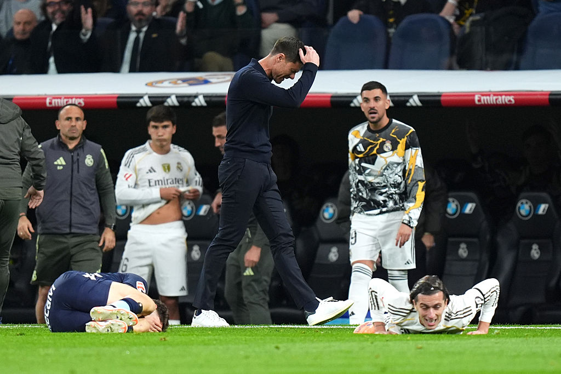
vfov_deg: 3.4
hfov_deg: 5.2
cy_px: 187
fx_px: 6234
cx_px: 280
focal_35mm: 400
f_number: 2.8
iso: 2000
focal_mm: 400
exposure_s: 1/2000
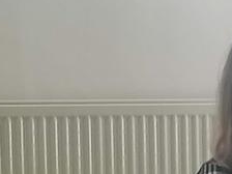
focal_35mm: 322
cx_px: 403
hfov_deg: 6.0
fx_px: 2158
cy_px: 349
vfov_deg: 4.6
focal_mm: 4.75
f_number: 1.8
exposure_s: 1/50
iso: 64
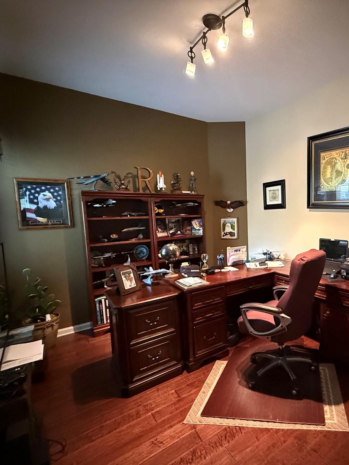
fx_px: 255
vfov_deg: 84.7
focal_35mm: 19
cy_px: 235
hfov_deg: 62.7
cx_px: 280
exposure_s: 1/40
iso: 1000
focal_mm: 2.22
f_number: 2.2
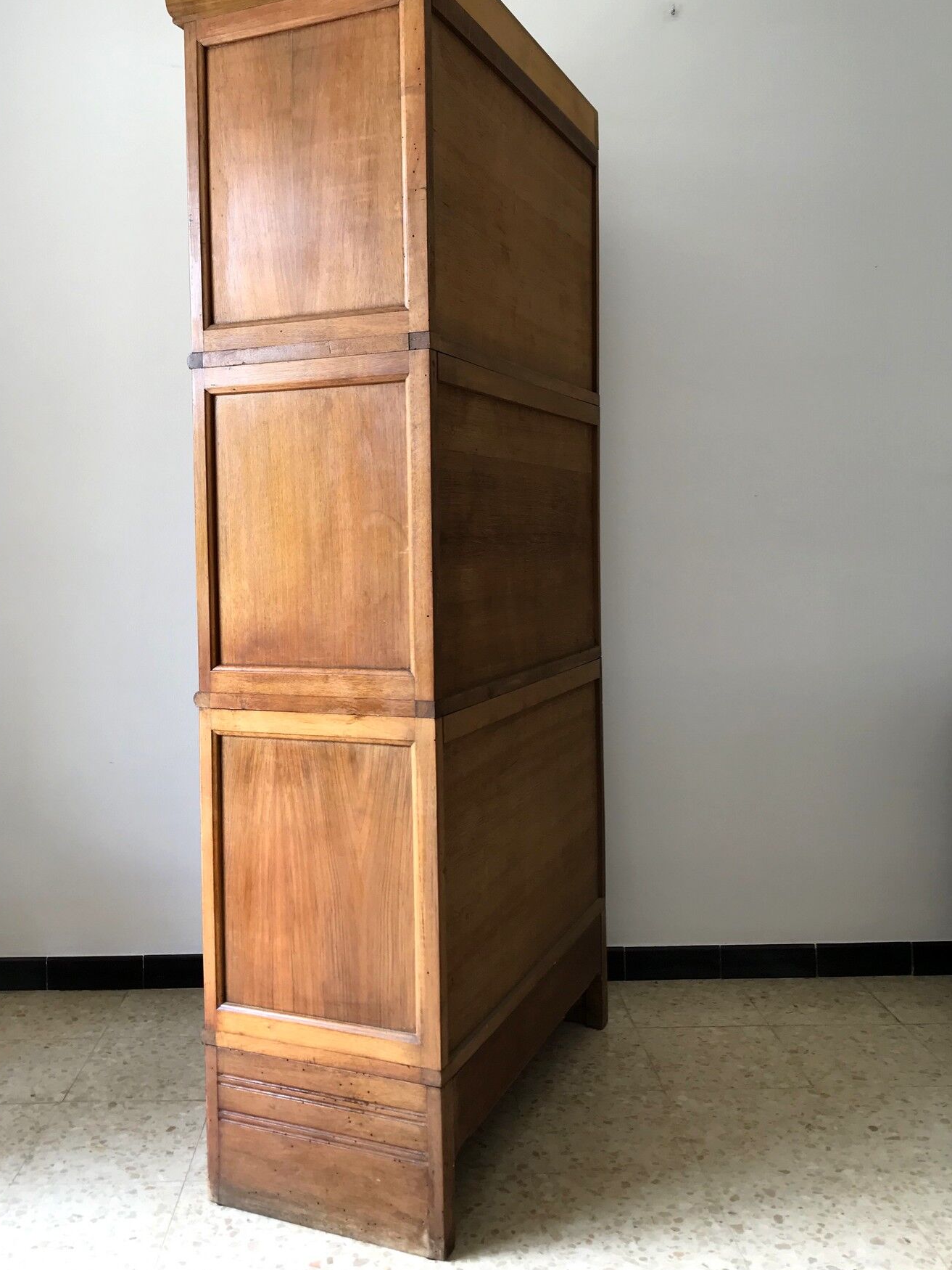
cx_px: 418
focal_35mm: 32
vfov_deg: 56.7
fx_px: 1173
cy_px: 573
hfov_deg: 44.1
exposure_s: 1/50
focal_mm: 3.99
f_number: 1.8
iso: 25
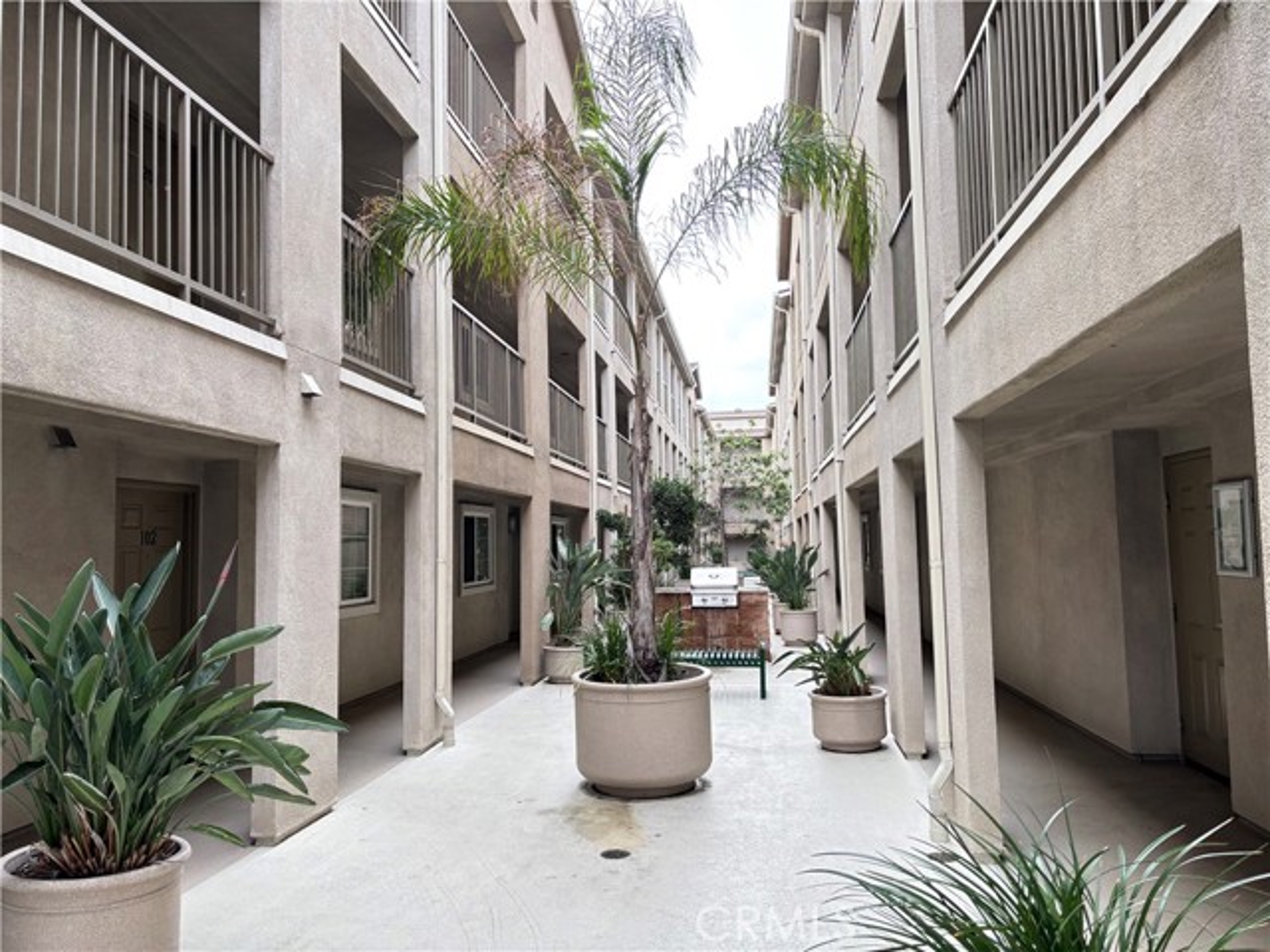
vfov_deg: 53.1
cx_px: 635
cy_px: 476
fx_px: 954
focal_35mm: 26
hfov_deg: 67.3
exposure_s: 1/121
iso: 40
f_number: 1.6
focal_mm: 5.96
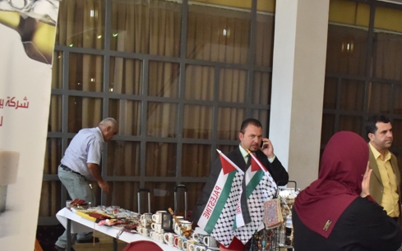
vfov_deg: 19.8
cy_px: 248
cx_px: 201
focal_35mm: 64
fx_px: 701
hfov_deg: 32.0
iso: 2500
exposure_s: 1/250
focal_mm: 30
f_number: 8
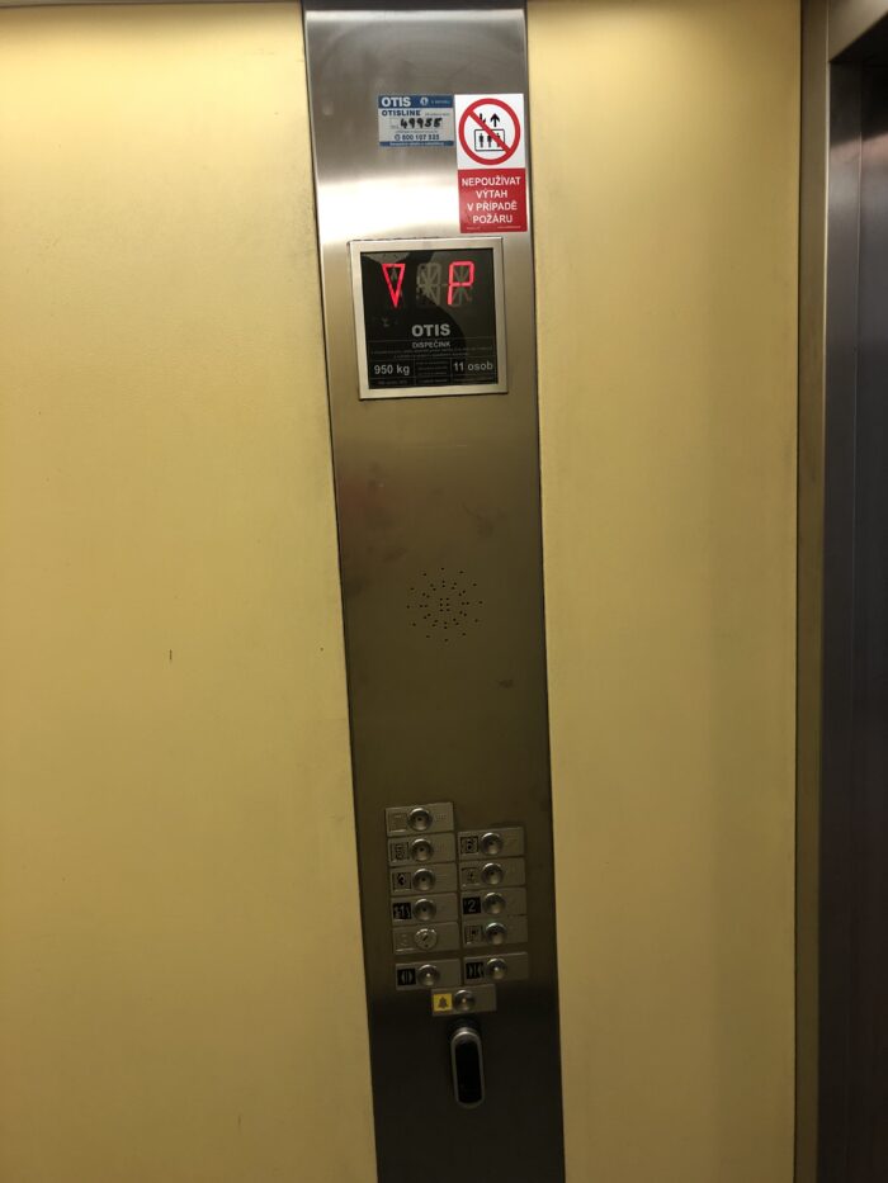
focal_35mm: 28
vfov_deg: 63.4
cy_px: 592
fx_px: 957
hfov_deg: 49.8
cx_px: 444
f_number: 1.8
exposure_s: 1/17
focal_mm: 3.99
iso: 40
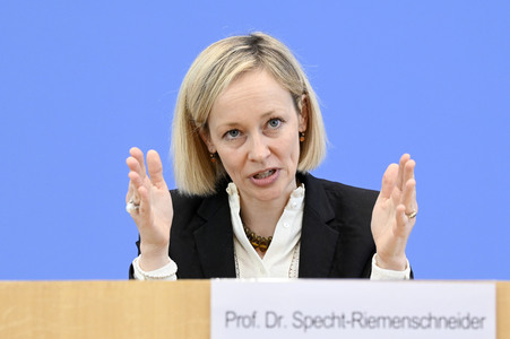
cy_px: 170
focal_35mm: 95
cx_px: 255
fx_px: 1345
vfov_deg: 14.4
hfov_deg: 21.5
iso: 4000
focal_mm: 95
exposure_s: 1/400
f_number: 6.3
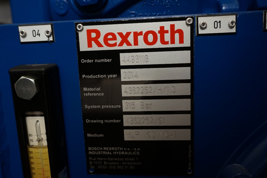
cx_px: 134
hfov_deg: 55.1
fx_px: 256
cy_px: 89
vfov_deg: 38.4
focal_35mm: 34
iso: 1250
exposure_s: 1/60
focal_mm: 23
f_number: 4
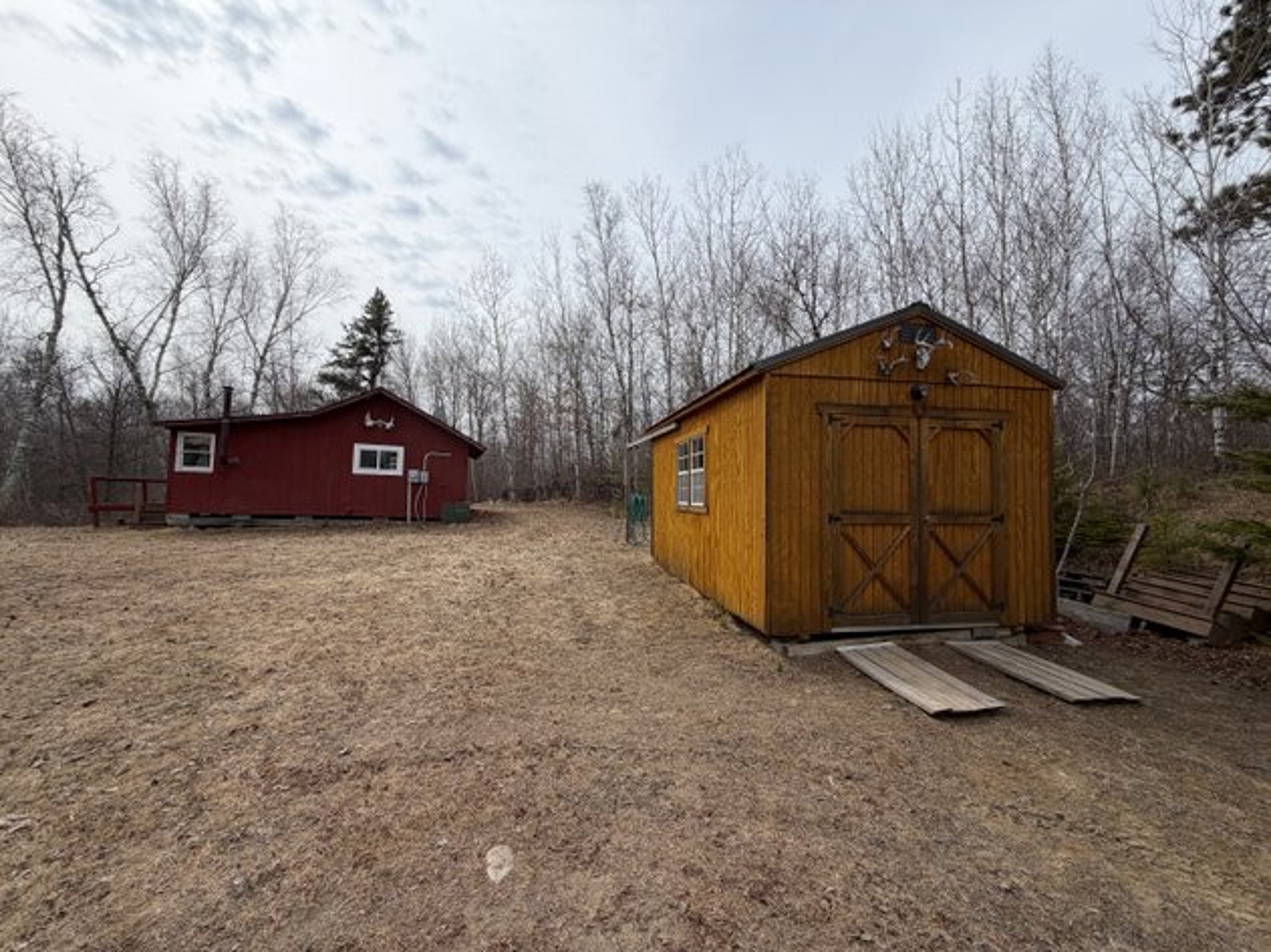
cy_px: 476
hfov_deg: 102.1
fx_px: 514
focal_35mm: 14
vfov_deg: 85.7
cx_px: 636
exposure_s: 1/1105
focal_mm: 2.22
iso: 20
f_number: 2.2
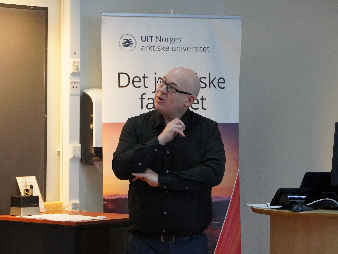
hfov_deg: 14.6
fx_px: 1323
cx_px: 175
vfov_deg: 10.9
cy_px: 127
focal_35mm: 136
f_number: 5.6
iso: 4000
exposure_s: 1/160
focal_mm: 83
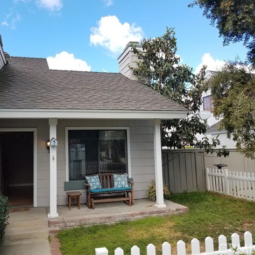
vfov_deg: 52.5
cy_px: 127
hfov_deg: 52.3
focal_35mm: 31
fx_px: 258
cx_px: 109
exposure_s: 1/786
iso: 40
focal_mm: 4.2
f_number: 1.7
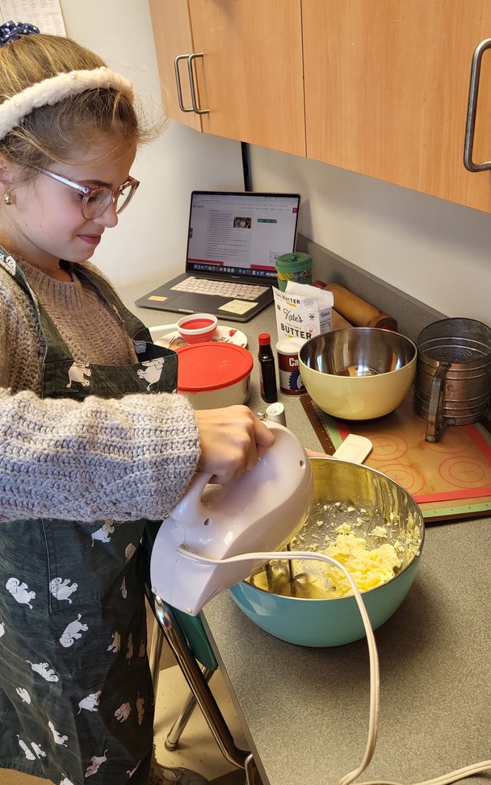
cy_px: 392
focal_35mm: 29
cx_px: 235
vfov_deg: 64.6
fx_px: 621
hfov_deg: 43.1
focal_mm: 4.25
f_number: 1.8
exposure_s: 1/120
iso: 160
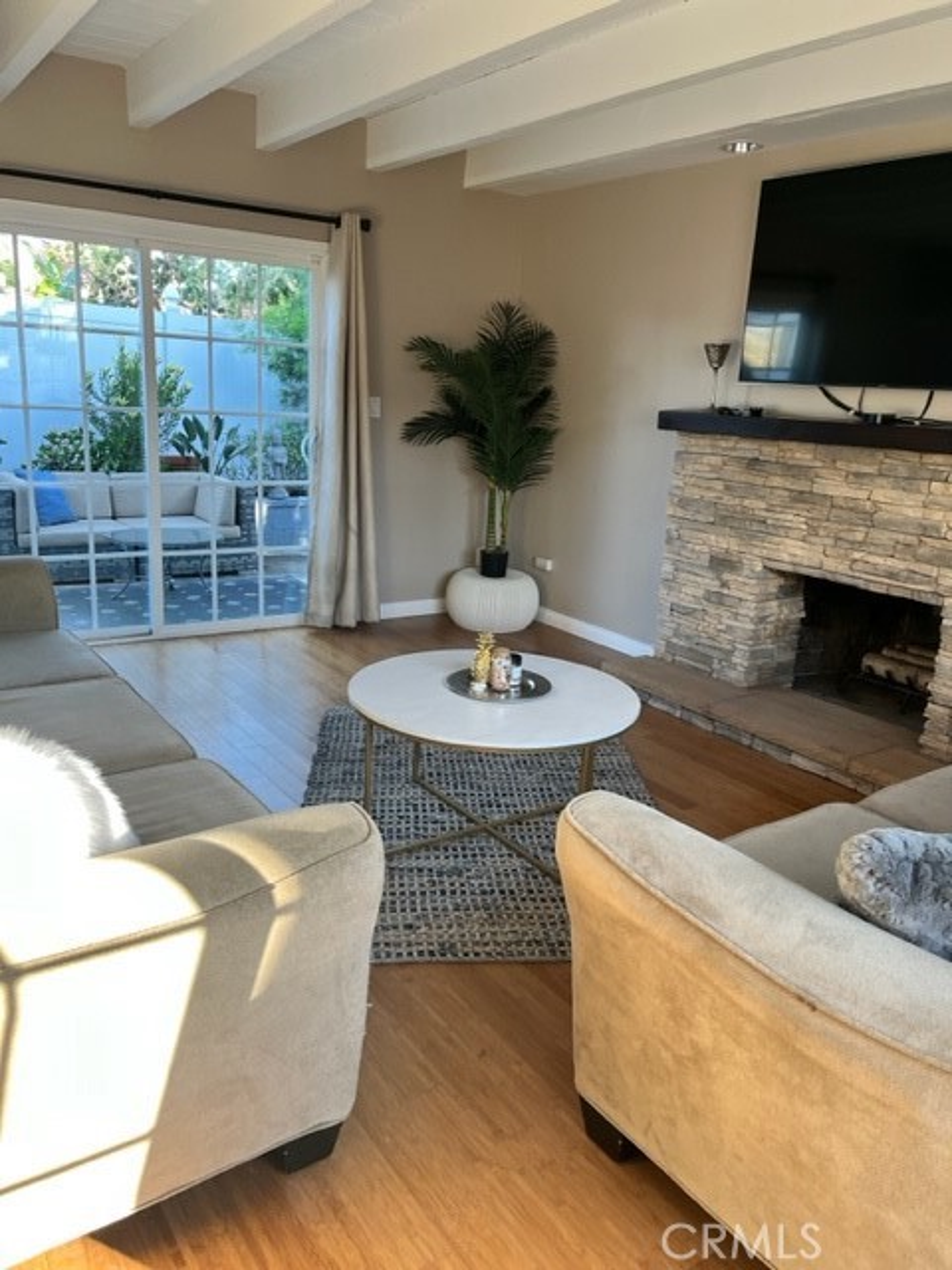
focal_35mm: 26
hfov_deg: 53.1
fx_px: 953
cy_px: 635
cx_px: 476
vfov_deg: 67.3
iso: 125
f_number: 1.6
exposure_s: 1/121
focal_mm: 5.1
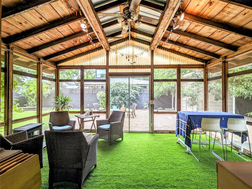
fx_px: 117
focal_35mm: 16
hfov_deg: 94.4
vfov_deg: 78.2
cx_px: 126
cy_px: 94
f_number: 2.2
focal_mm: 2.35
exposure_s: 1/353
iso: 46
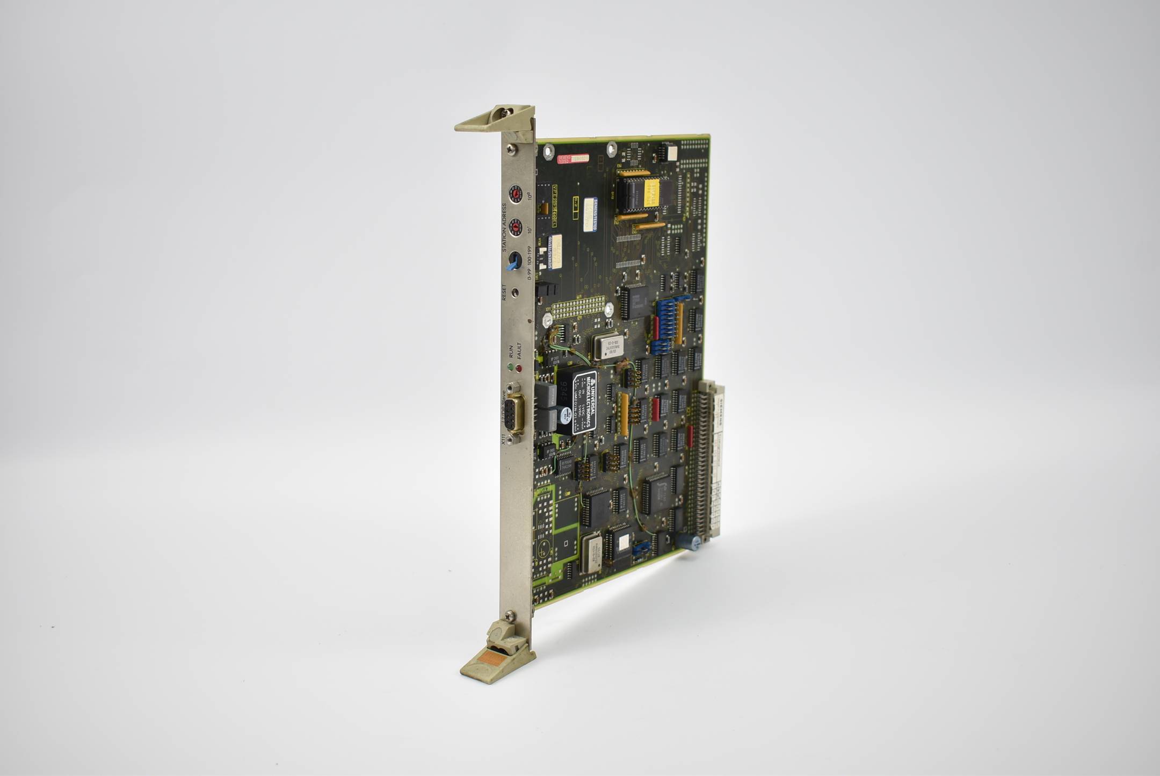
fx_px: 1451
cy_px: 388
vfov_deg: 29.9
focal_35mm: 45
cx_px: 580
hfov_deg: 43.6
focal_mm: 30
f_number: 4.2
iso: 140
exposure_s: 1/50
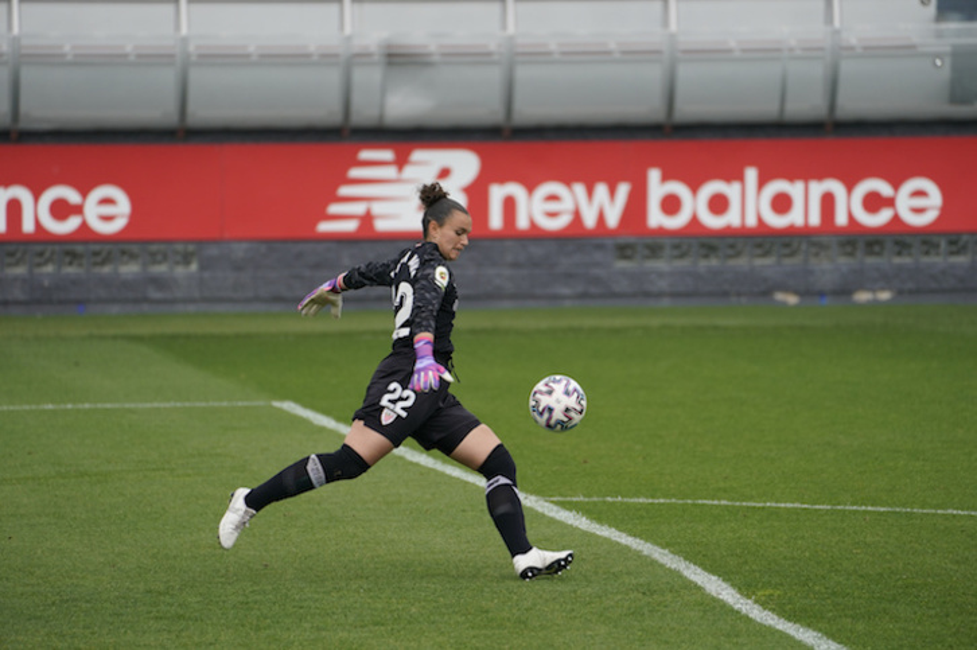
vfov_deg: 3.4
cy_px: 325
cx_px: 488
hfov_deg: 5.2
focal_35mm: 400
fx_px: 10848
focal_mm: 400
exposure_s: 1/1000
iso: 640
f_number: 5.6
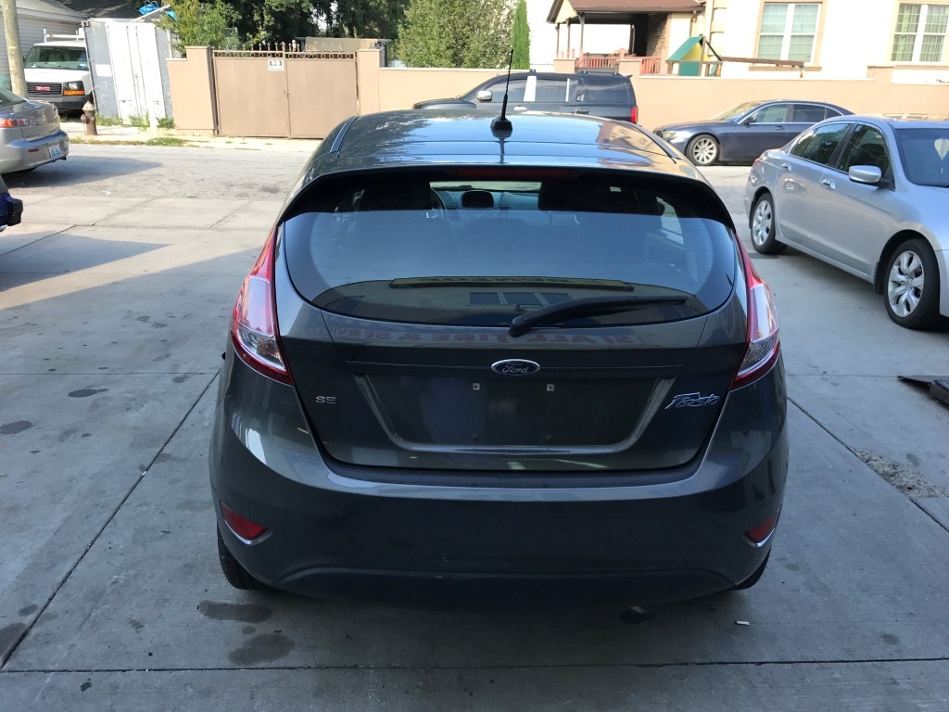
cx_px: 474
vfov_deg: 49.7
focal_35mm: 28
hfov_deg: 63.4
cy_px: 356
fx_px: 768
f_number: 1.8
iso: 20
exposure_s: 1/339
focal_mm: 3.99
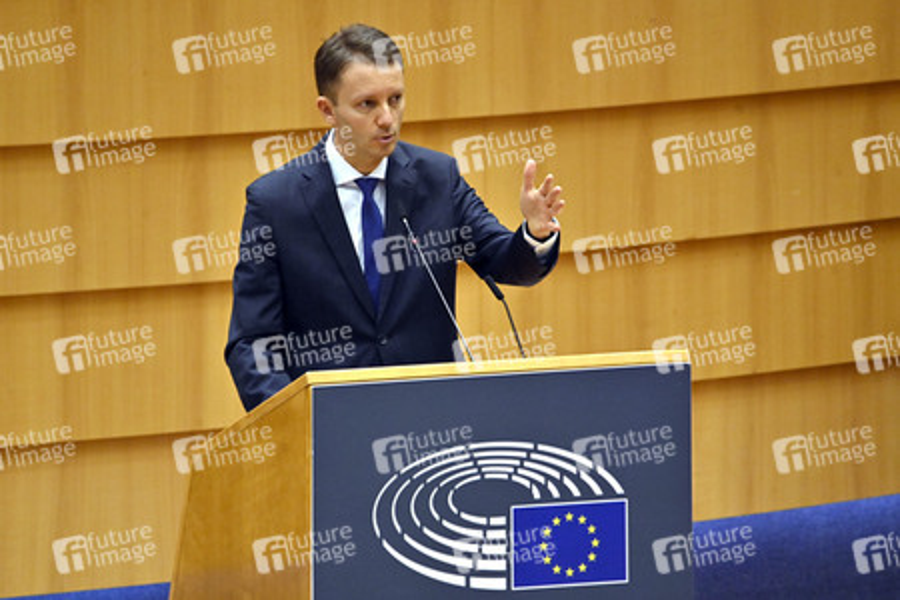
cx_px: 450
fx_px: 14999
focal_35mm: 600
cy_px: 300
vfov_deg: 2.3
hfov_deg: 3.4
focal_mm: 600
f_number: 6.3
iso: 5000
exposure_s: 1/640
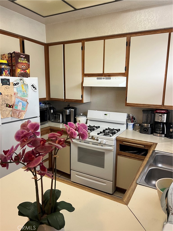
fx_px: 173
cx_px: 86
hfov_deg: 53.1
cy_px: 116
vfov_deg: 67.3
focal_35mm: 26
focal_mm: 5.7
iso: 125
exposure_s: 1/60
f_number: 1.5
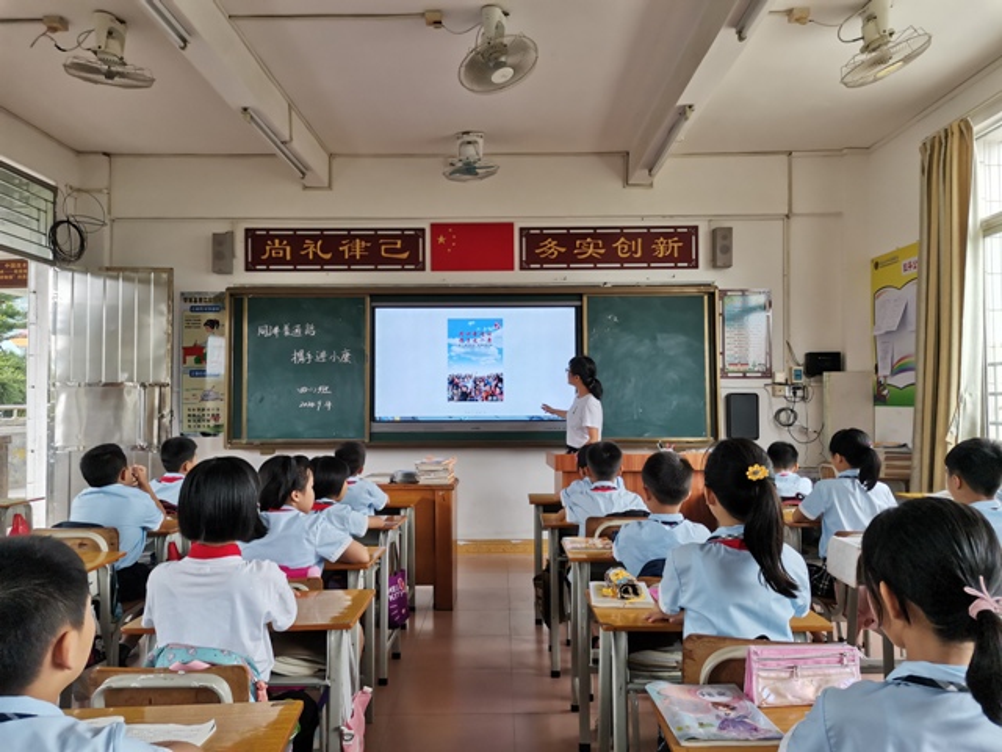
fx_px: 753
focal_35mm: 26
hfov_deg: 67.3
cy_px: 376
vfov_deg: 53.1
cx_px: 501
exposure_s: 1/100
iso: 100
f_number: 1.8
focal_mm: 4.75
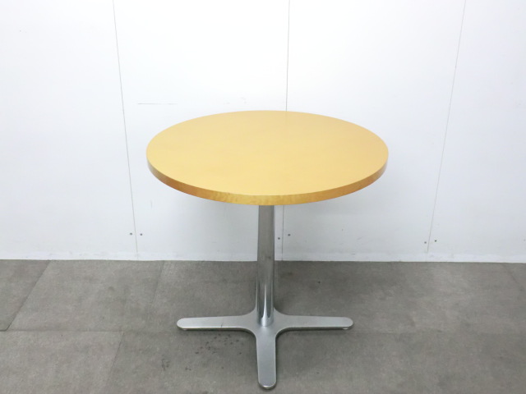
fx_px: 577
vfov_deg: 37.7
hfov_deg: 49.0
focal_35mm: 38
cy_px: 197
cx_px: 263
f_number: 3.9
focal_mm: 6.9
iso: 800
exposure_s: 1/50
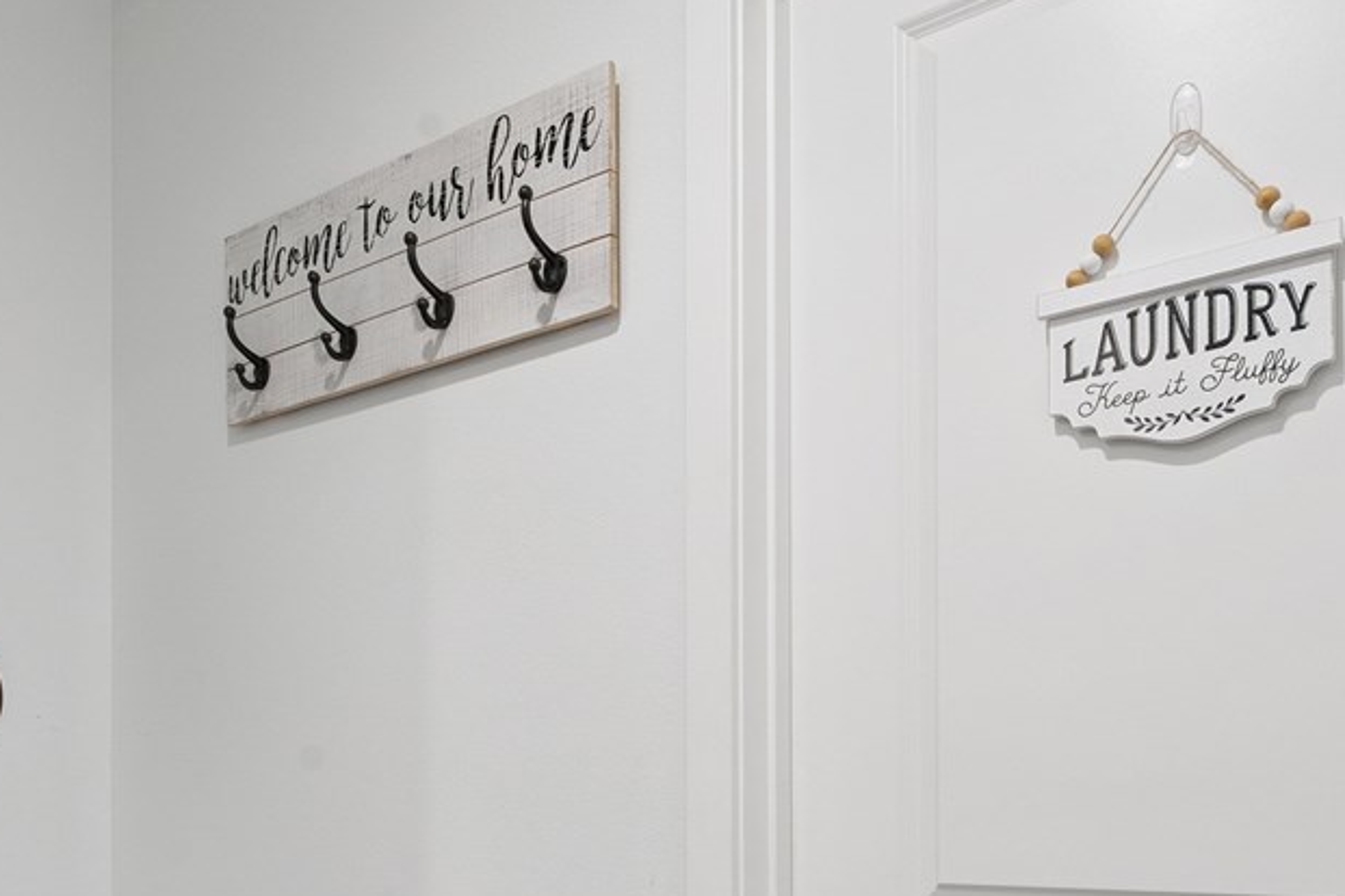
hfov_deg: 57.2
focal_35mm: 33
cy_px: 811
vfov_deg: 37.3
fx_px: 1233
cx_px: 626
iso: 400
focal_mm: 16
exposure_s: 1/10
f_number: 9
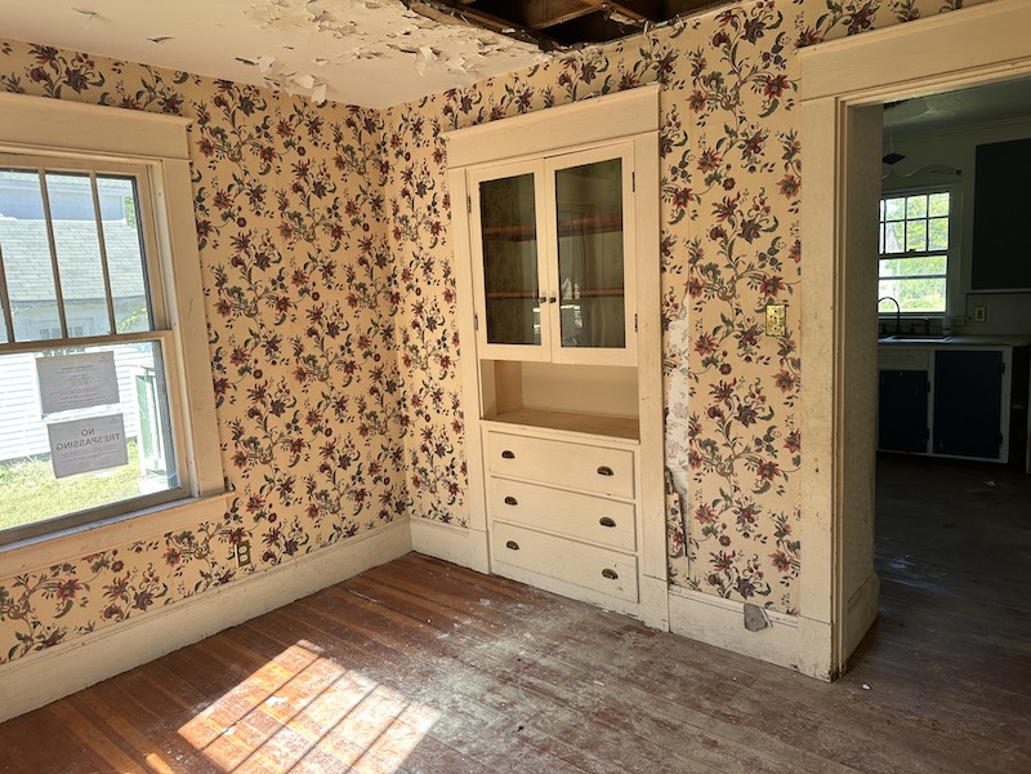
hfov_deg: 71.6
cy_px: 387
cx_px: 516
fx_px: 715
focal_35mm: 24
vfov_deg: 56.8
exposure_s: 1/196
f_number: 1.78
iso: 80
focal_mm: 6.86
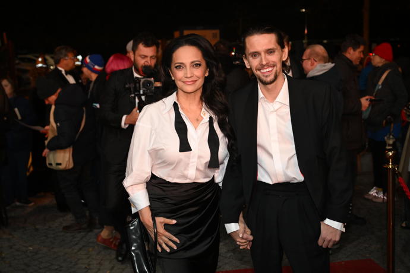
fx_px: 535
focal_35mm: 47
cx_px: 205
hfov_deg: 41.9
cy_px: 136
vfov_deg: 28.6
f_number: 4.5
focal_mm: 47
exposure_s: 1/125
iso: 2500
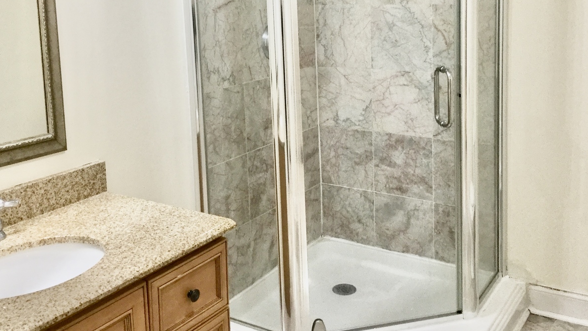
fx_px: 639
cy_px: 79
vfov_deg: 28.5
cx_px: 307
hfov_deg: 49.4
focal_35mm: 41
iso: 100
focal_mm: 3.3
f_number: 2.4
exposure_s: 1/30
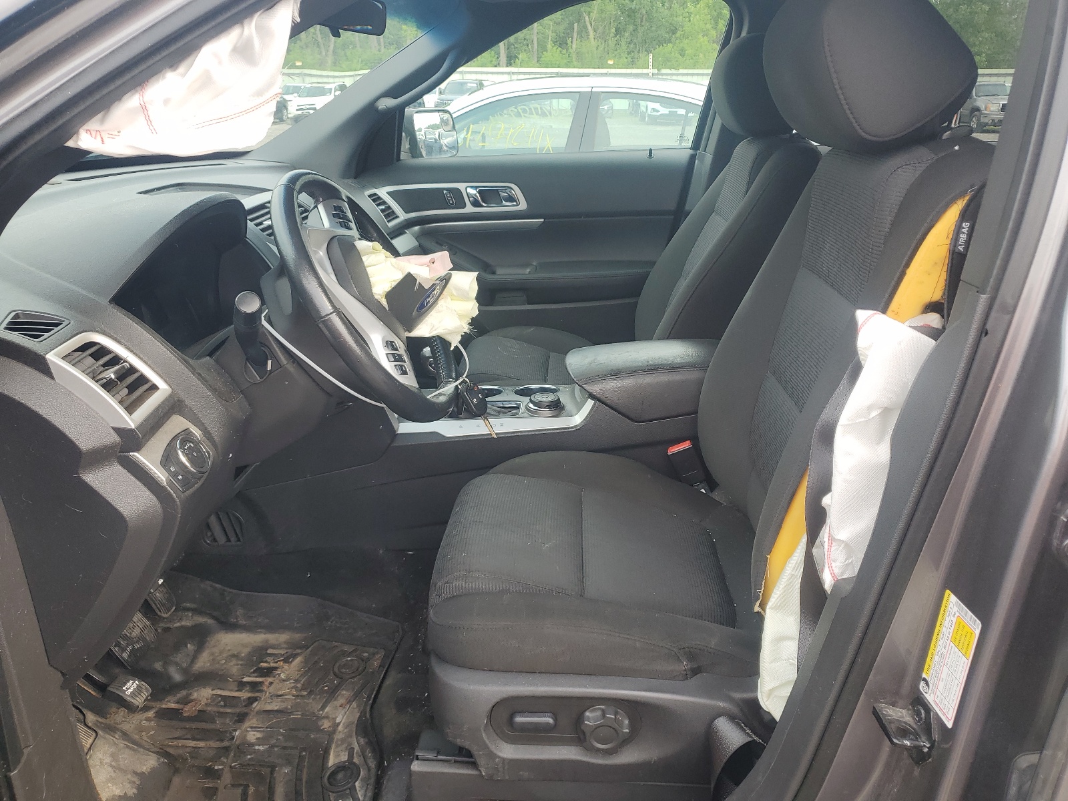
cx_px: 534
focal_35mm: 26
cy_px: 400
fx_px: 802
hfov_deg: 67.3
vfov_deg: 53.1
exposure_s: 1/303
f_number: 1.5
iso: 50
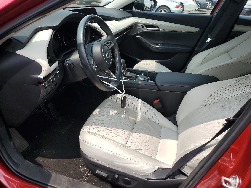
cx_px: 126
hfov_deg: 67.3
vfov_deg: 53.1
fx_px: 189
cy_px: 94
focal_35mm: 26
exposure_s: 1/1667
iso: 50
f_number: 1.5
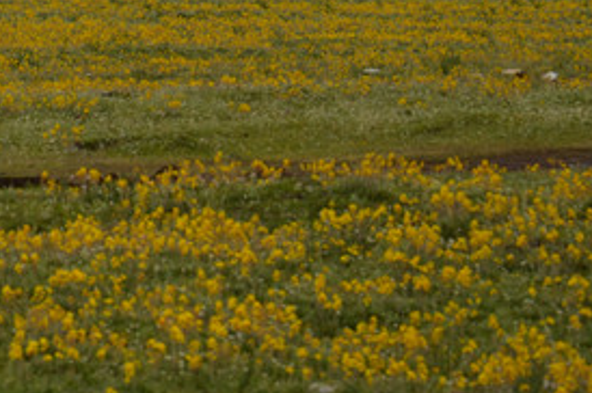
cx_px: -230
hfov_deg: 4.1
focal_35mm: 508
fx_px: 8337
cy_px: -215
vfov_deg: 2.7
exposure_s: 1/2000
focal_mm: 105
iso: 400
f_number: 7.1
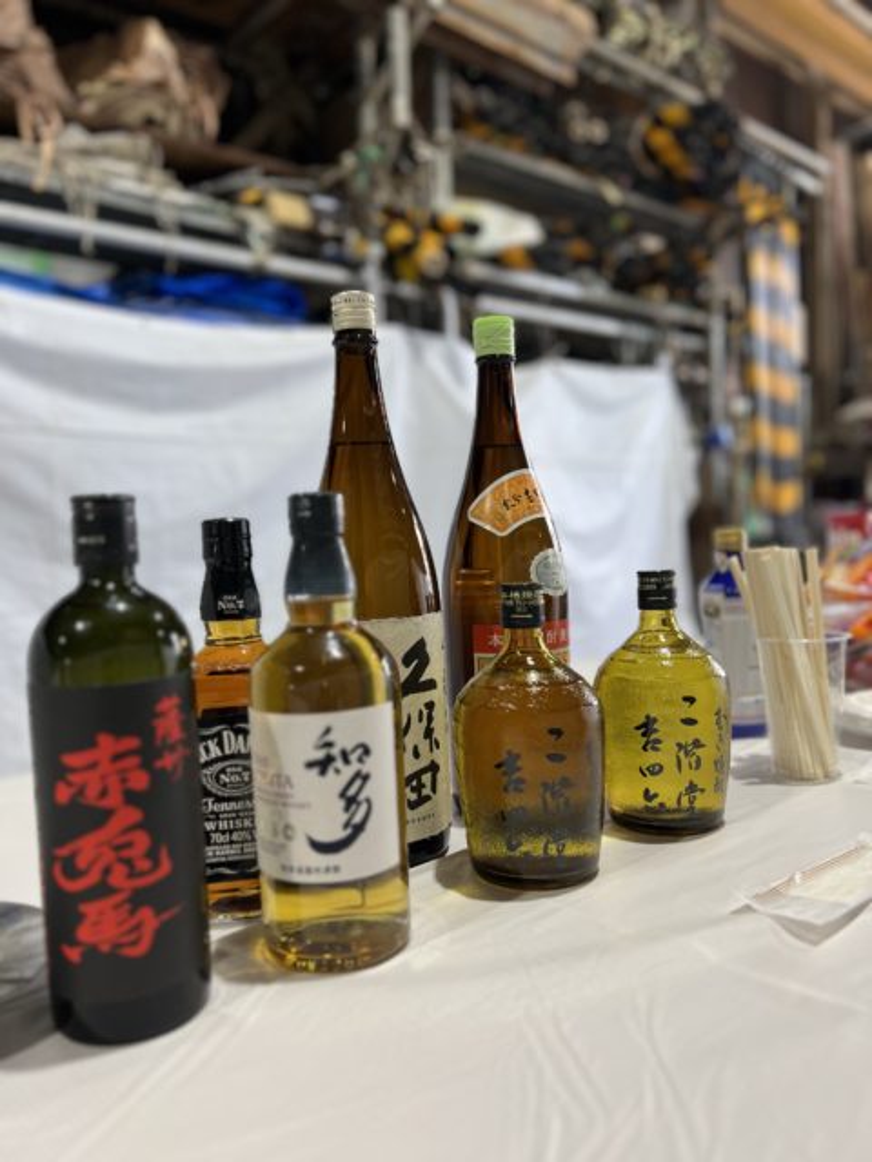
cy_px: 581
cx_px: 436
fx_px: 873
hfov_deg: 53.1
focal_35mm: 26
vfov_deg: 67.3
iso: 64
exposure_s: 1/100
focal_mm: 5.7
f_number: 1.5
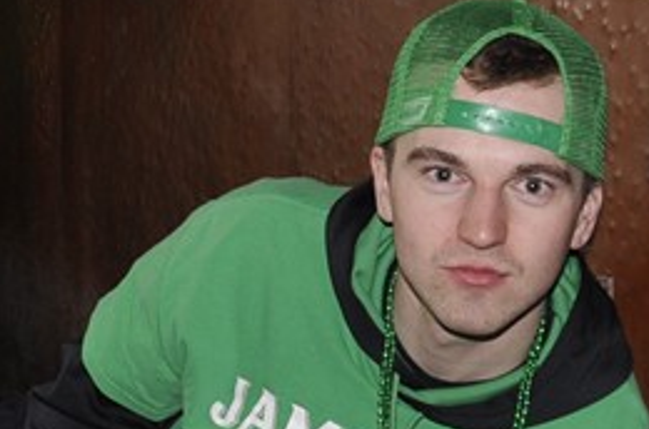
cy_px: 514
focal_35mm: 104
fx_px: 1870
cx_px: 524
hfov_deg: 19.5
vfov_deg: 12.8
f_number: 3.5
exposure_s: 1/60
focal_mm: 18
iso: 400
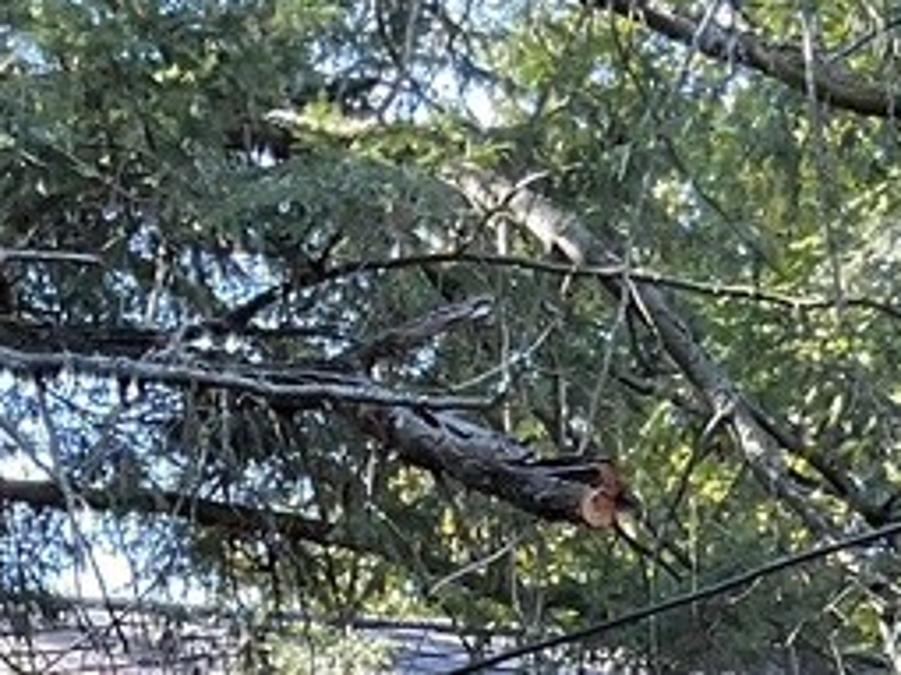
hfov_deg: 11.9
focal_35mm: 164
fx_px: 4267
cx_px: 46
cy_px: 1816
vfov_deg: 8.1
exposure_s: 1/100
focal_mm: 3
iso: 64
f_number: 1.8
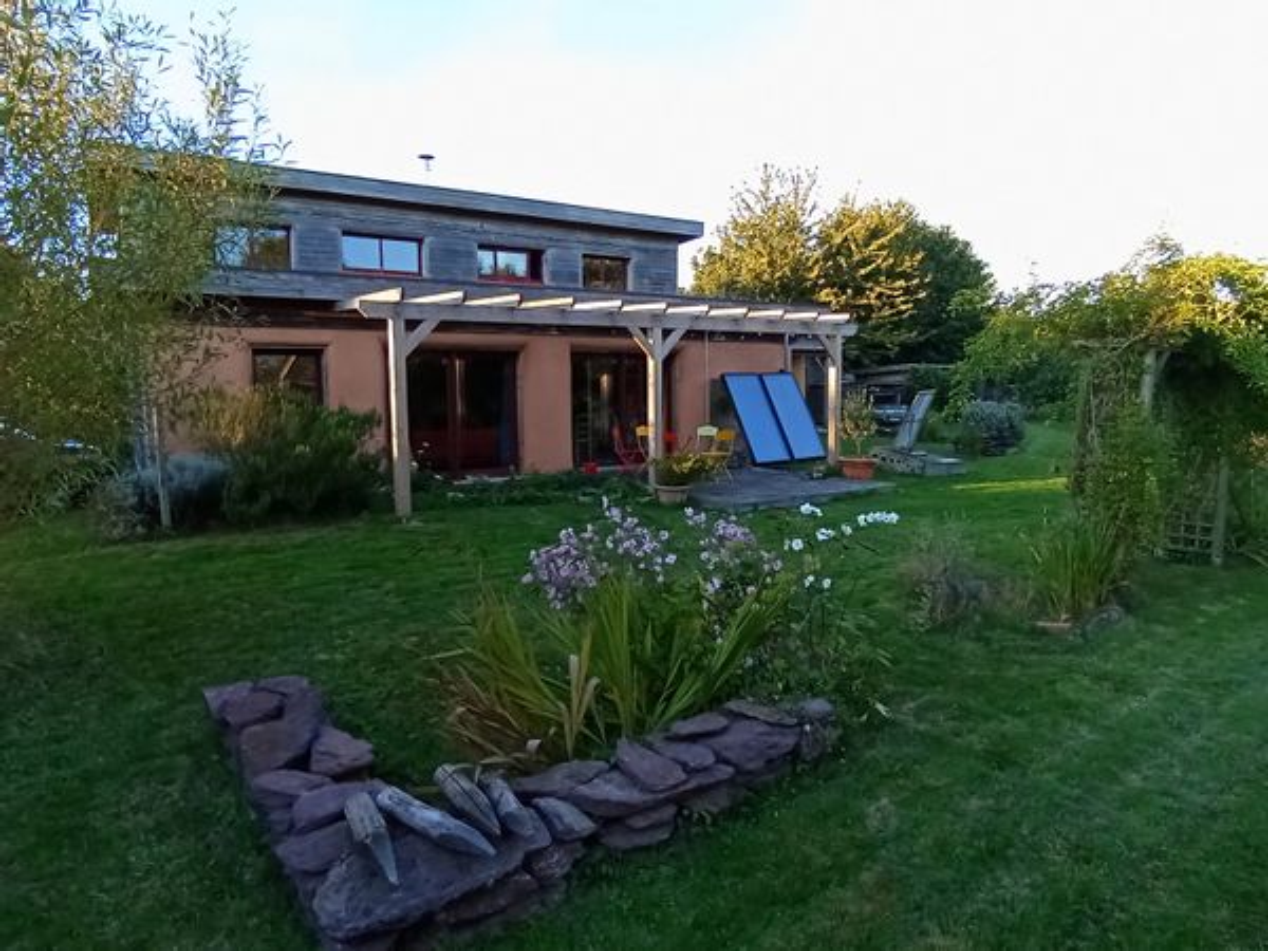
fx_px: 586
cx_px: 634
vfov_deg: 78.1
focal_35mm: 16
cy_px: 476
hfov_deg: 94.5
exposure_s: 1/109
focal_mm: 1.65
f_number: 2.2
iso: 51
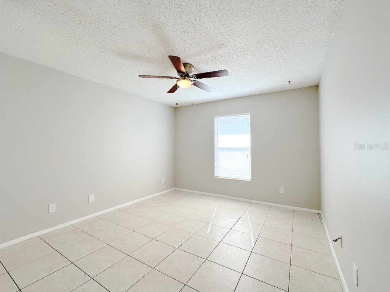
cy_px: 146
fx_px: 158
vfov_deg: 85.7
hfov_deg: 102.1
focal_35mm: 14
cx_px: 195
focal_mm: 2.22
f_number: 2.2
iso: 40
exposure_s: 1/106
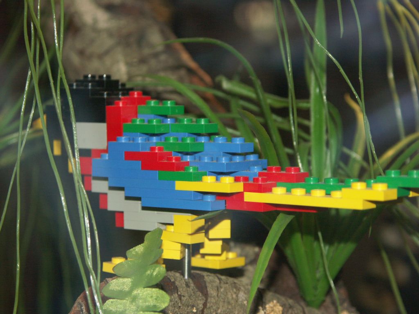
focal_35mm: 128
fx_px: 1549
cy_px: 157
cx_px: 210
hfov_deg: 15.4
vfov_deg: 11.6
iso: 200
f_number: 3.2
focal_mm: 32.76
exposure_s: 1/125
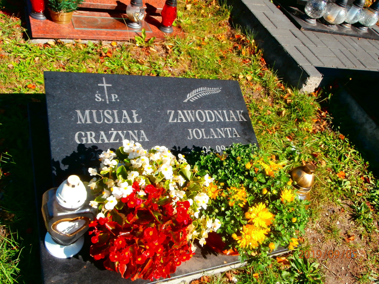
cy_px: 142
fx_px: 328
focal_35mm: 30
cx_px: 190
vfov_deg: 46.8
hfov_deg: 60.0
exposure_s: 1/500
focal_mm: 5.36
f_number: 3.5
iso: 100
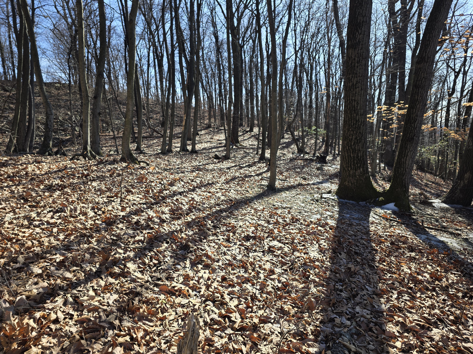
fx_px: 314
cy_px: 177
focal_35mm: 23
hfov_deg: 73.9
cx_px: 236
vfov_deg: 58.9
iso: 12
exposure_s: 1/285
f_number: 1.7
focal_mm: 6.3
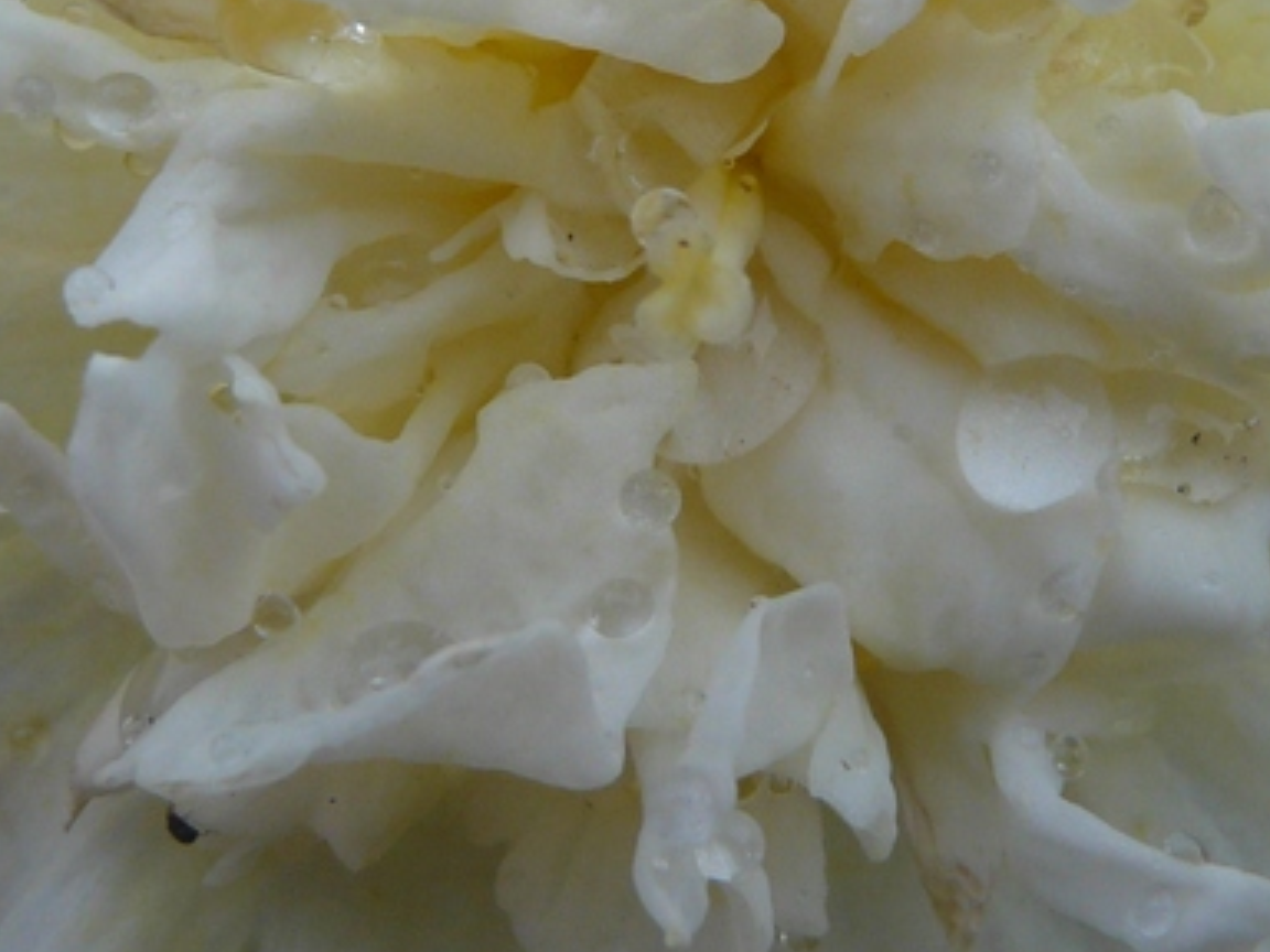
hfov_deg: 26.5
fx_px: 2678
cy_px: 192
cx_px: 850
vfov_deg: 20.0
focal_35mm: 73
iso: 100
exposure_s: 1/60
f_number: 2.8
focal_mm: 4.6
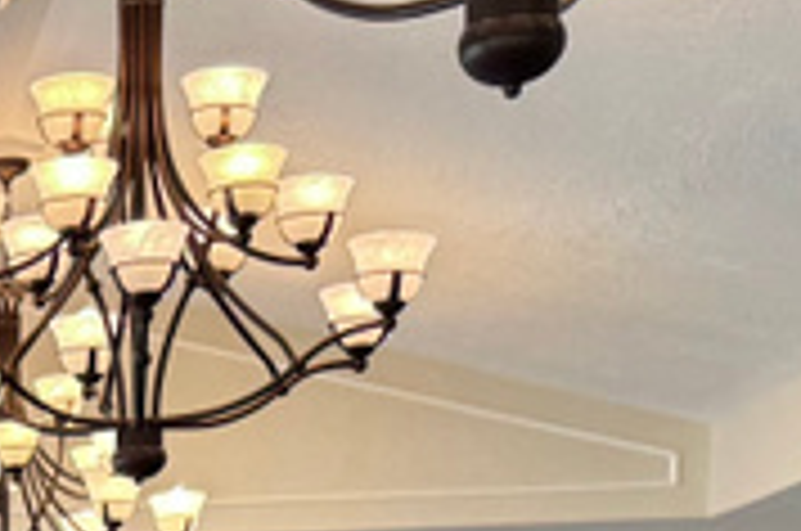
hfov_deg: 13.5
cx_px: -400
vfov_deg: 7.9
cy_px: 1701
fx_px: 3198
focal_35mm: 144
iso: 80
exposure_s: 1/120
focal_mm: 6.76
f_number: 1.78
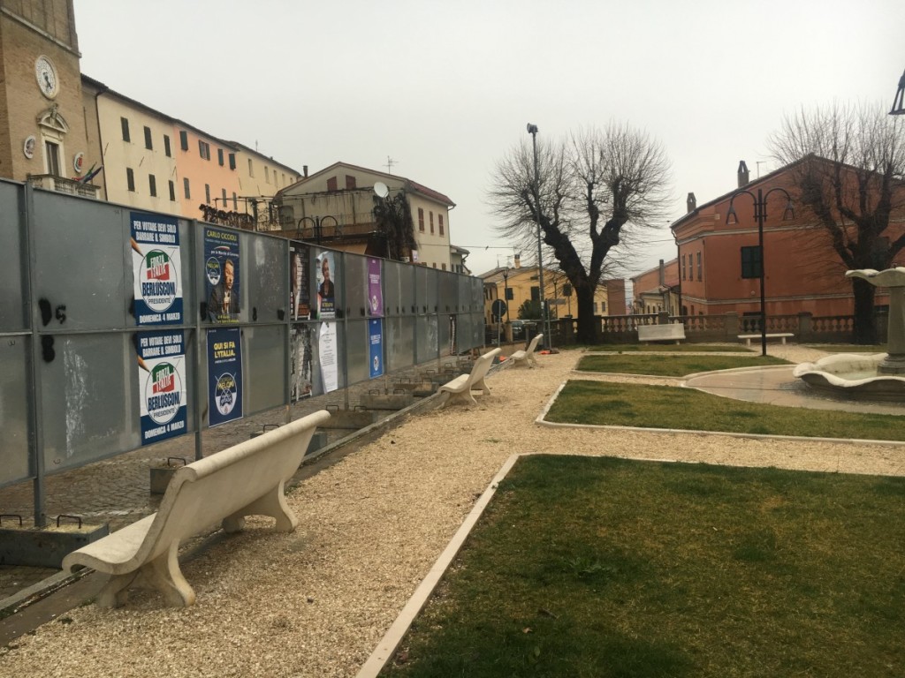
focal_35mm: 29
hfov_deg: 61.7
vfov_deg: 48.2
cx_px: 452
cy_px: 339
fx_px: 758
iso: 40
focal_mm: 4.15
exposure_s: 1/100
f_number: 2.2
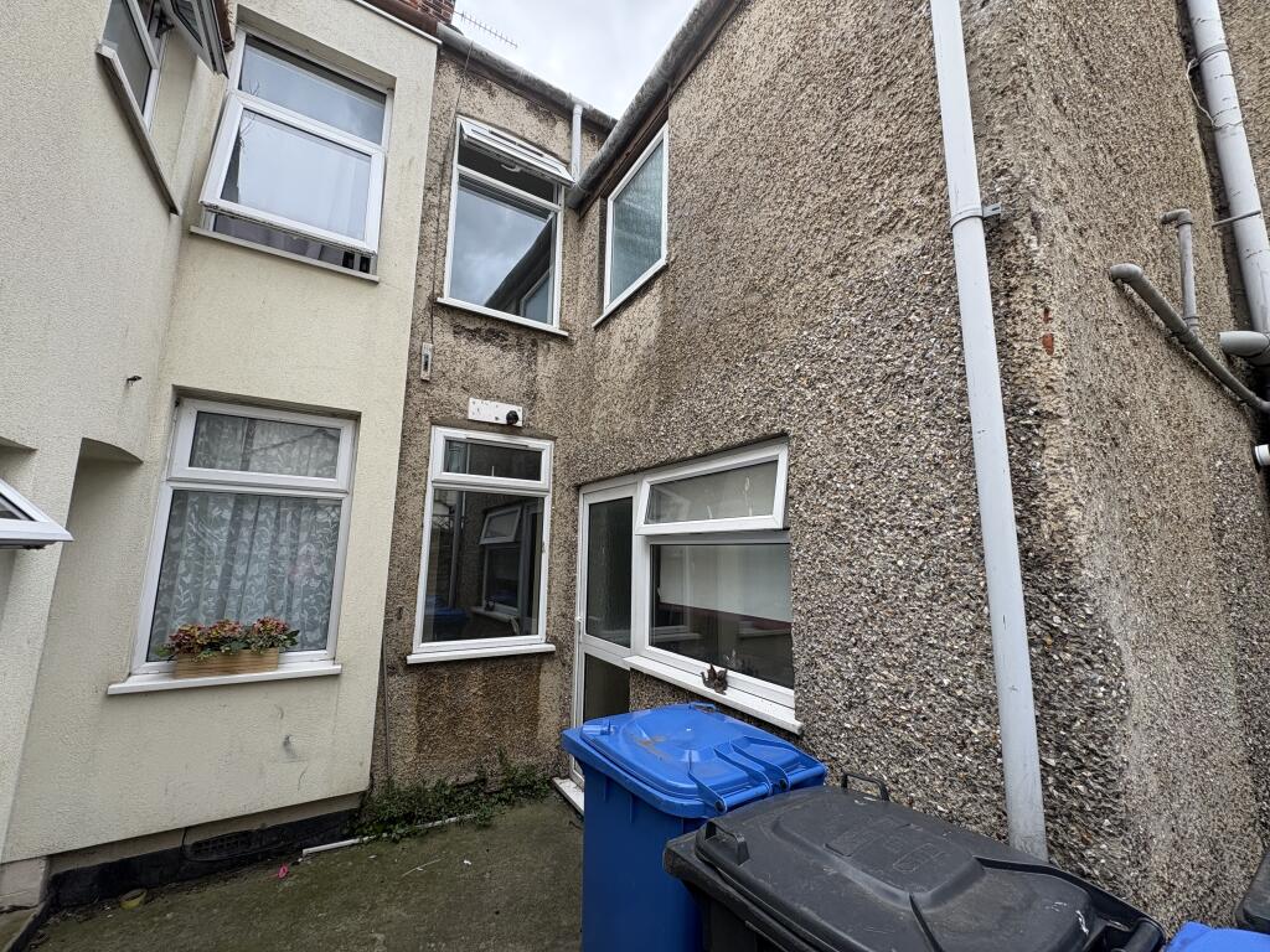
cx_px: 635
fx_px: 514
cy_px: 476
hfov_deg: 102.1
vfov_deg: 85.7
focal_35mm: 14
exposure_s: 1/453
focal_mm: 2.22
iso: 40
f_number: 2.2
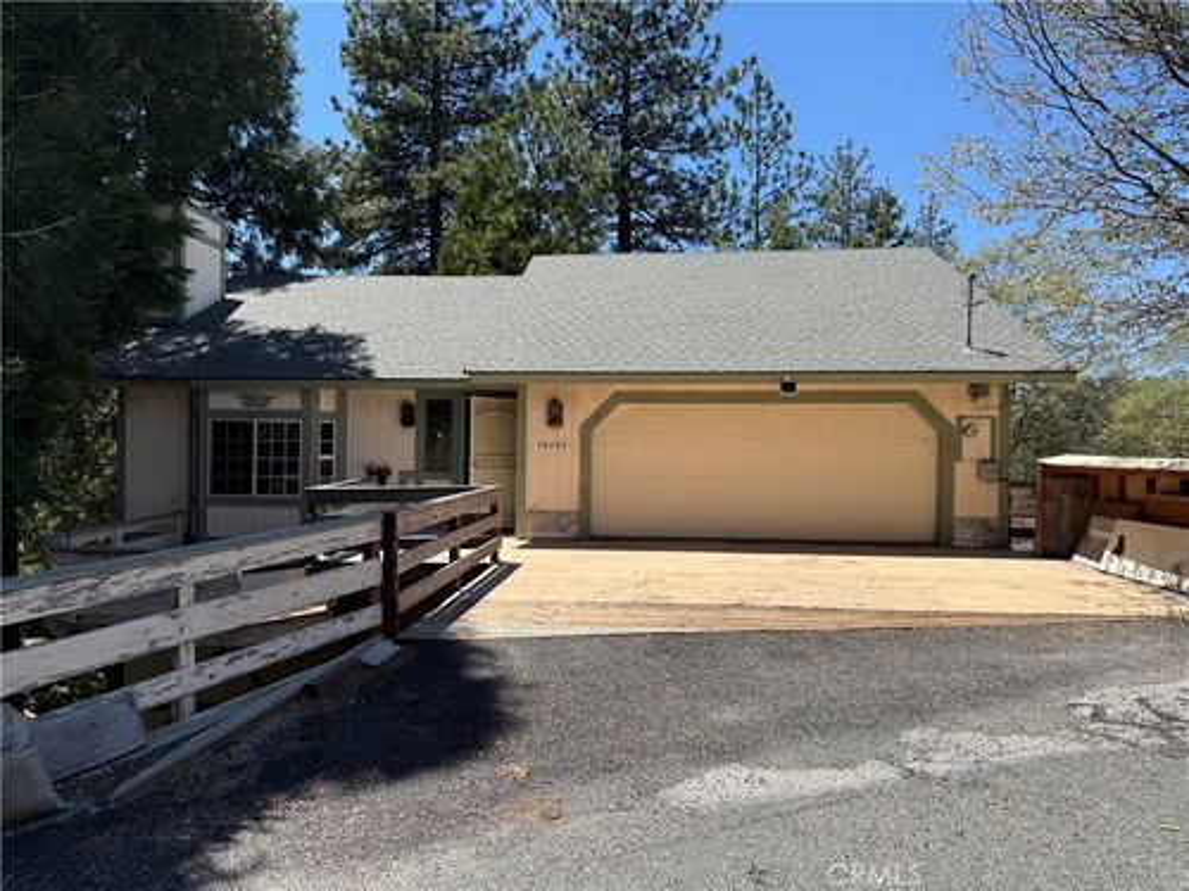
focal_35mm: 24
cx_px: 594
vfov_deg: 56.8
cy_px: 446
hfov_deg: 71.6
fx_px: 824
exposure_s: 1/3279
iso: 80
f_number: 1.78
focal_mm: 6.76
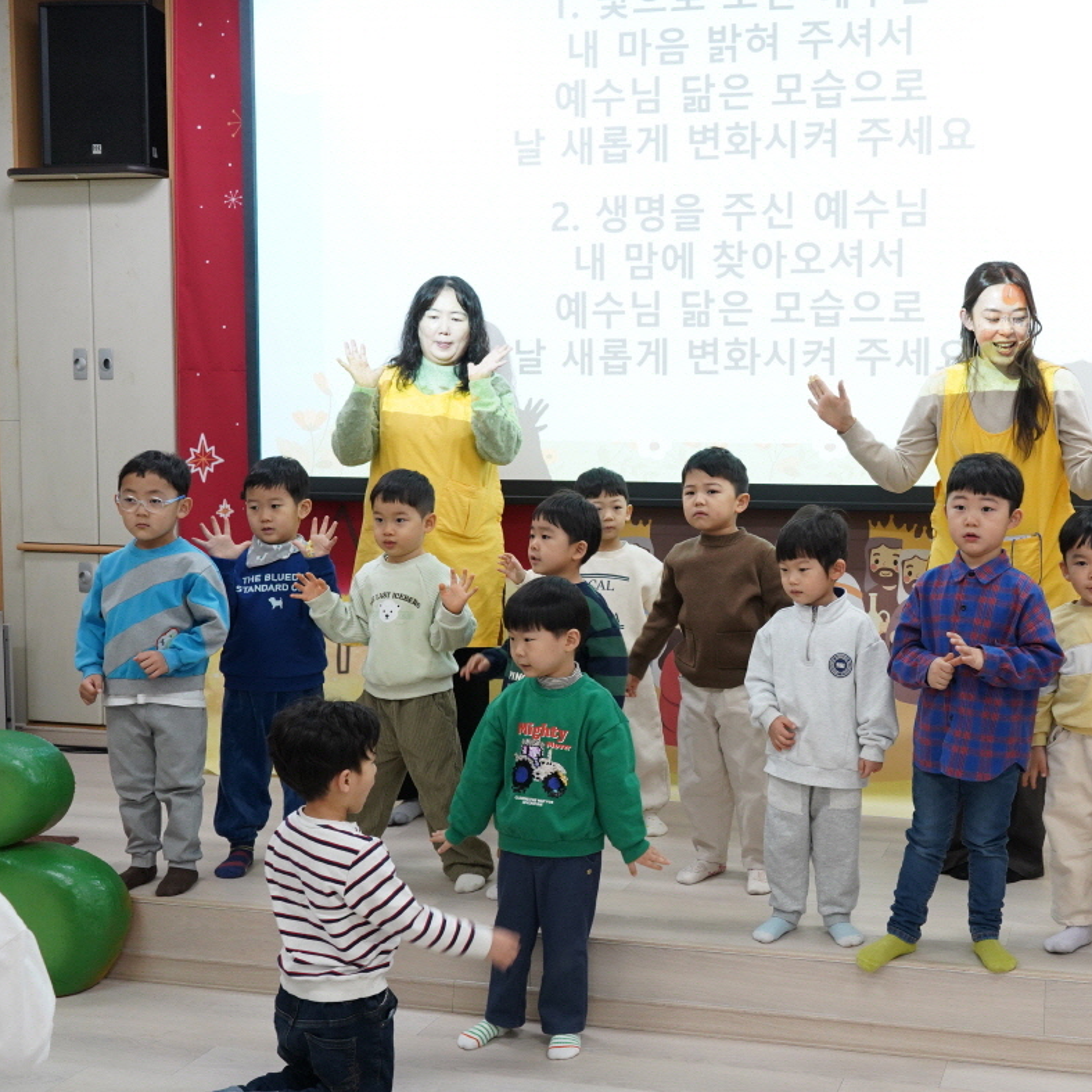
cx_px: 818
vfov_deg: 38.3
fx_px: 1570
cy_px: 539
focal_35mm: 44
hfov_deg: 37.4
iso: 2500
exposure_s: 1/80
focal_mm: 34
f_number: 7.1
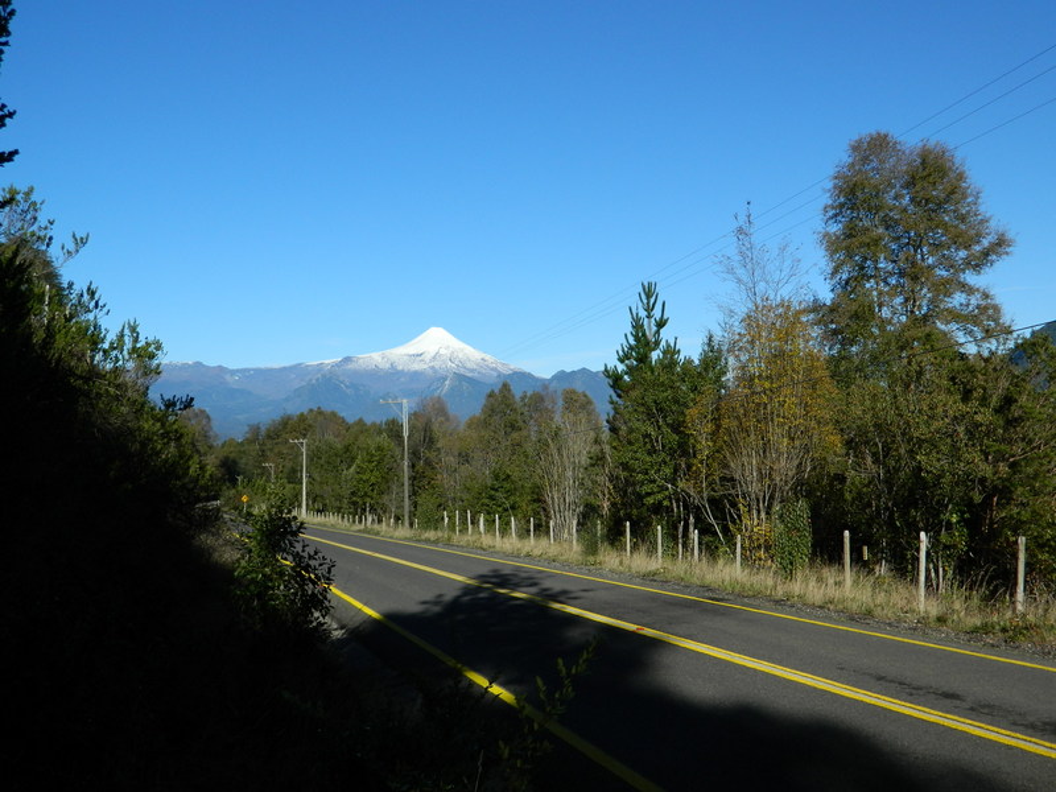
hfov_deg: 52.6
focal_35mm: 35
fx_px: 1068
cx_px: 528
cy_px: 396
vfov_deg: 40.7
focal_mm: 6.2
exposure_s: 1/160
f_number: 9.4
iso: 80
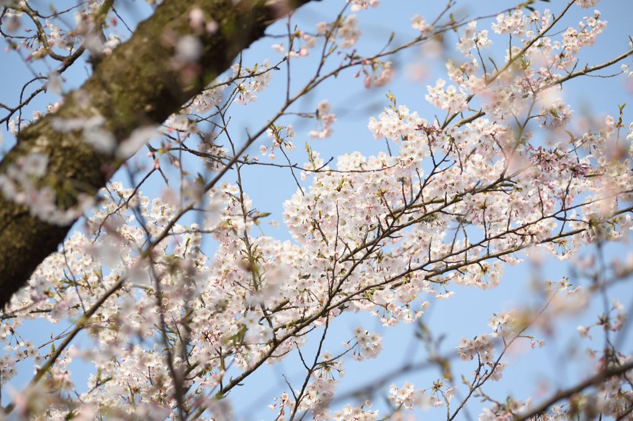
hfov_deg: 10.2
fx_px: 3559
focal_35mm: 202
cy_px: 210
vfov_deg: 6.8
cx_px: 316
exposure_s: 1/320
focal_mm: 135
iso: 200
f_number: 5.6
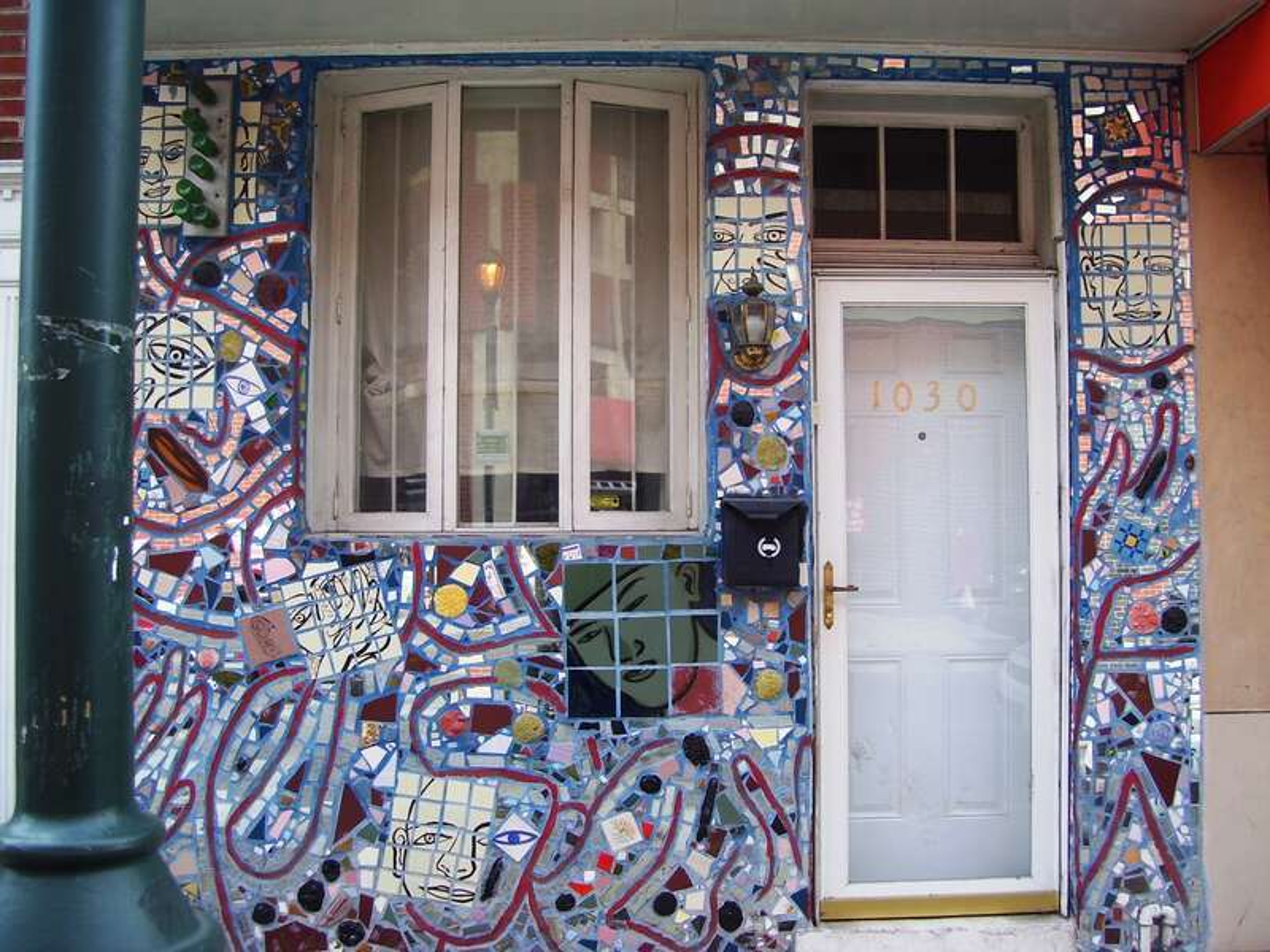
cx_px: 635
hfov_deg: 51.4
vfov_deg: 39.7
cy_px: 476
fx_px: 1321
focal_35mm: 36
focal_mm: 6
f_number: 2.7
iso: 80
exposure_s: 1/250
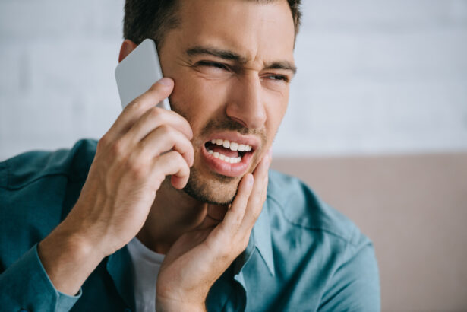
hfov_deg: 10.3
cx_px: 234
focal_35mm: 200
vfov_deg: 6.9
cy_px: 156
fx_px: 2594
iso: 500
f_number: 3.2
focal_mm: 200
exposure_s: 1/400
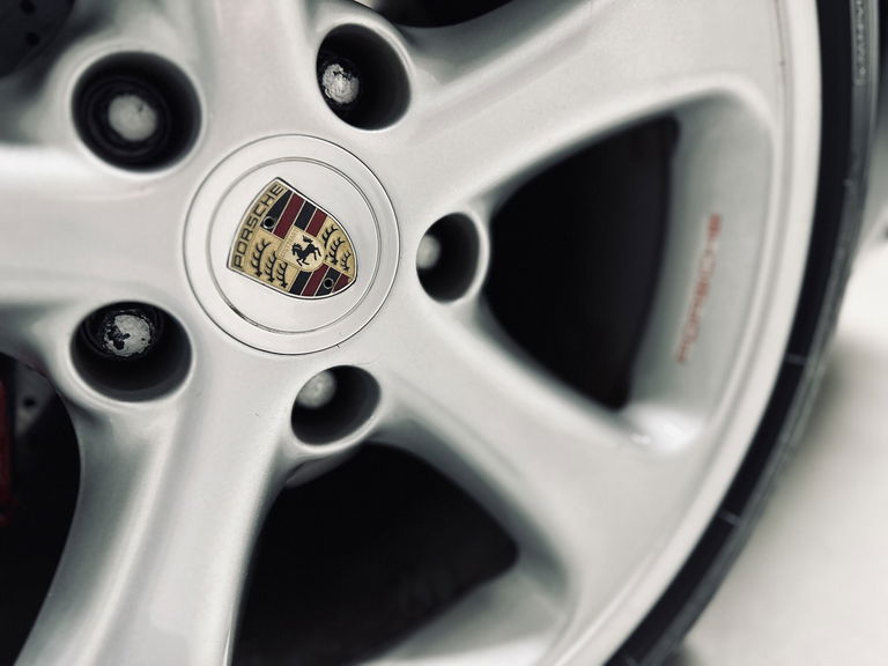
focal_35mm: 24
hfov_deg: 71.6
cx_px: 444
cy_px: 333
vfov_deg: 56.8
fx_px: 616
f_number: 1.78
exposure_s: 1/50
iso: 500
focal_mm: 6.86
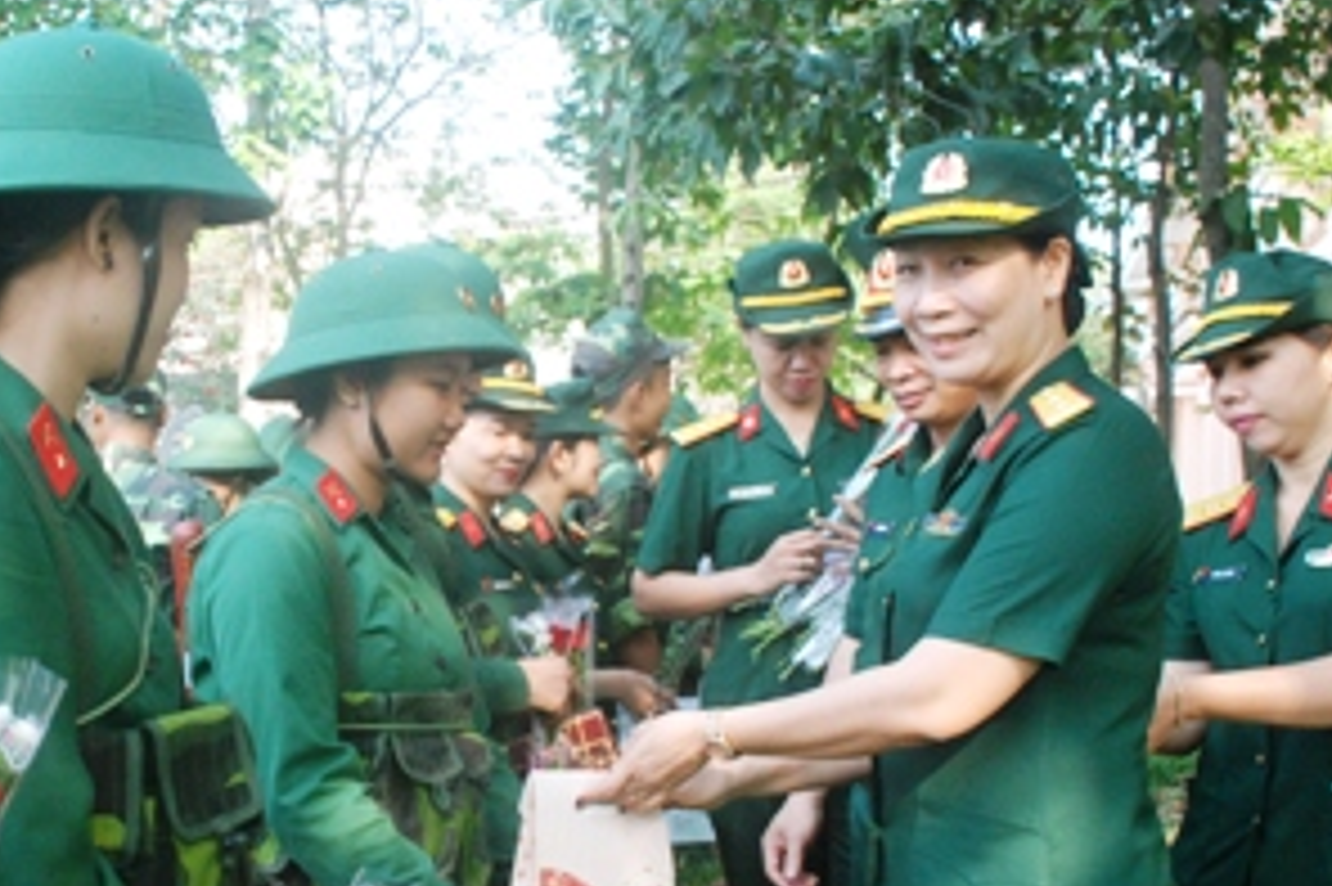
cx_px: 454
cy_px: 576
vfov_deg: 26.8
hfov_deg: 39.2
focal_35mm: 50
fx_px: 1849
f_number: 8
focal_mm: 22
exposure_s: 1/250
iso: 1250
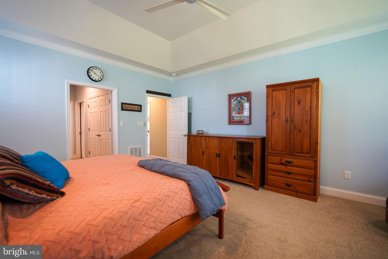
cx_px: 194
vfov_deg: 73.8
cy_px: 130
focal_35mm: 16
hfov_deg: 96.7
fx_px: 172
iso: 1600
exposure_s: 1/160
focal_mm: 16
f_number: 2.8
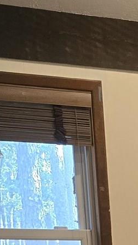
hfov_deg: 8.2
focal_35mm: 129
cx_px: 392
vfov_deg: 14.6
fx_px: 839
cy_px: 442
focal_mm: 6.3
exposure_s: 1/120
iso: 640
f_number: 1.7
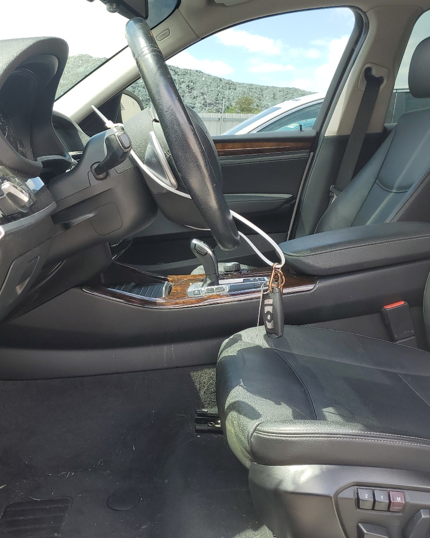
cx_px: 165
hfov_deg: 43.1
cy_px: 269
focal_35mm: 34
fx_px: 541
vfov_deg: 52.8
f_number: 1.5
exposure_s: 1/455
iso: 50
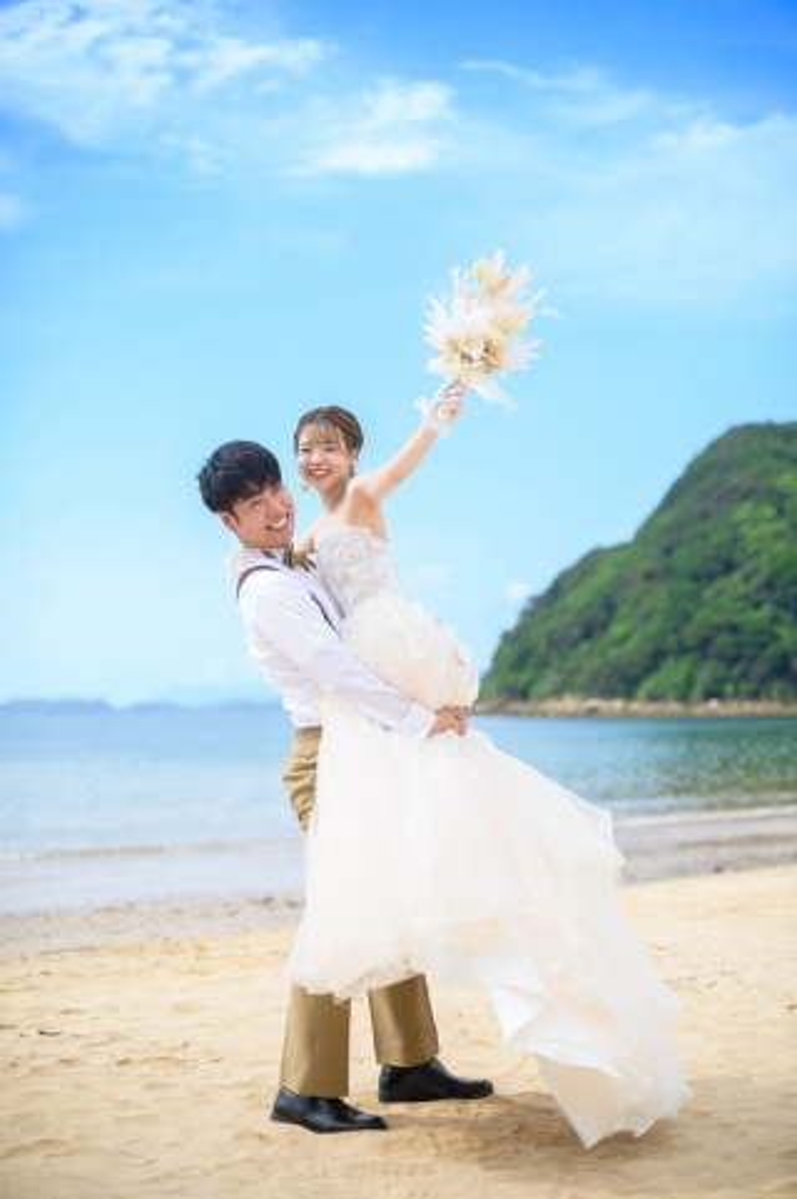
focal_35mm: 50
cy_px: 600
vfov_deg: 39.6
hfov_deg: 27.0
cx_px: 398
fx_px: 1663
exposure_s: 1/4000
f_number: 2
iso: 100
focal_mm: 50
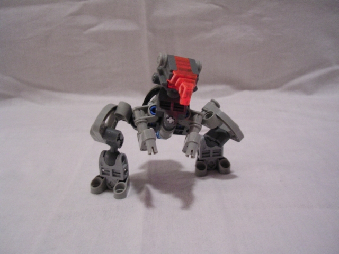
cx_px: 170
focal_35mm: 38
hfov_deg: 49.0
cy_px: 127
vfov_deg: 37.7
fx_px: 372
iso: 231
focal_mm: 5.8
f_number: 2.8
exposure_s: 1/3.5
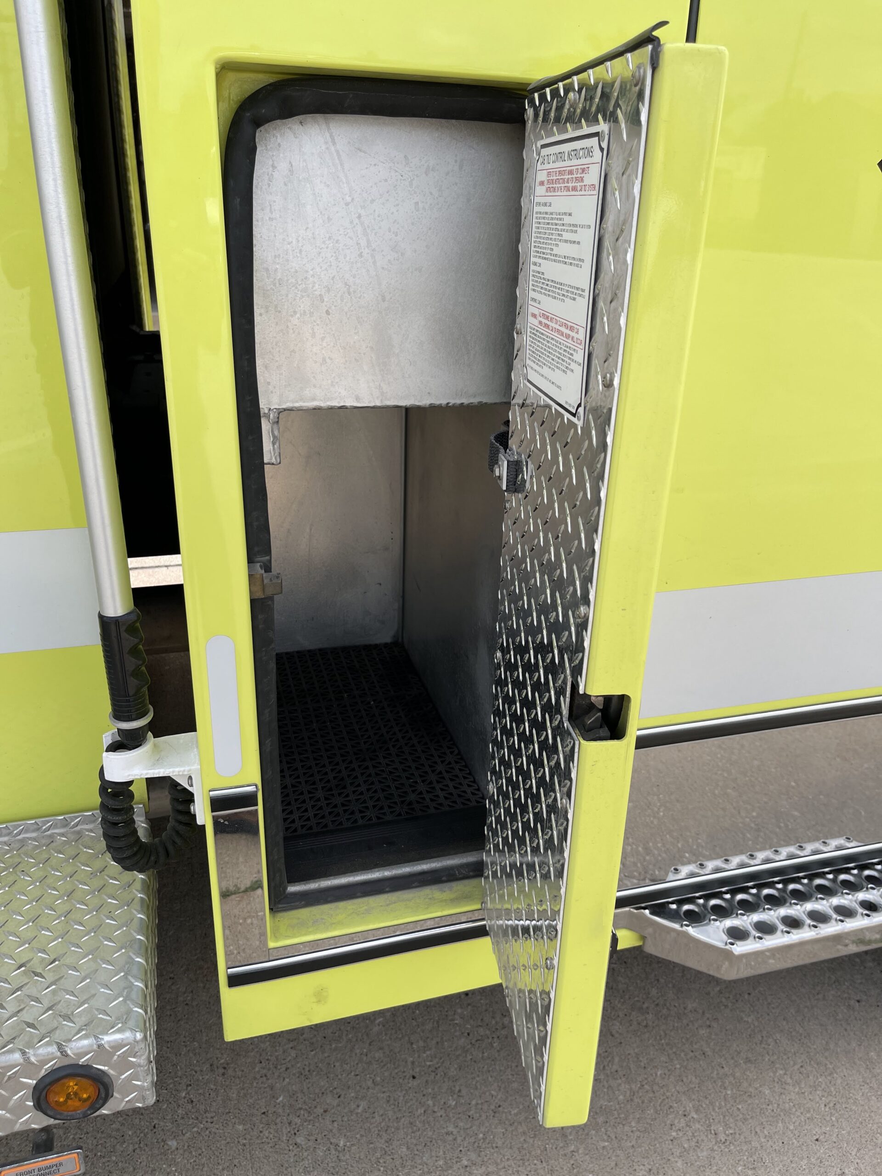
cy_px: 588
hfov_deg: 53.1
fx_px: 883
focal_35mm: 26
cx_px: 441
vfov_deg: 67.3
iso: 32
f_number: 1.6
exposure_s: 1/1456
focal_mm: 5.1
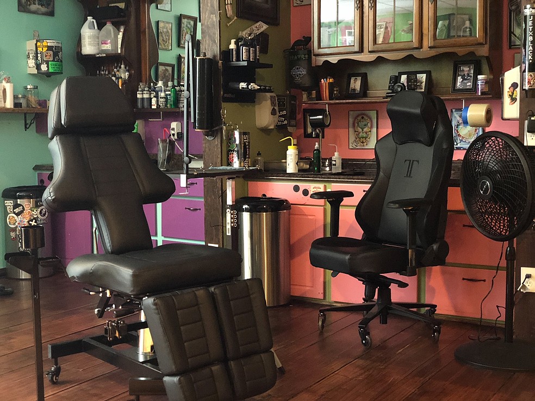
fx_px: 804
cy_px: 200
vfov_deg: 28.0
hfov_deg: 36.8
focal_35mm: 52
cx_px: 268
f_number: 2.4
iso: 250
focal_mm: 6
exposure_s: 1/8
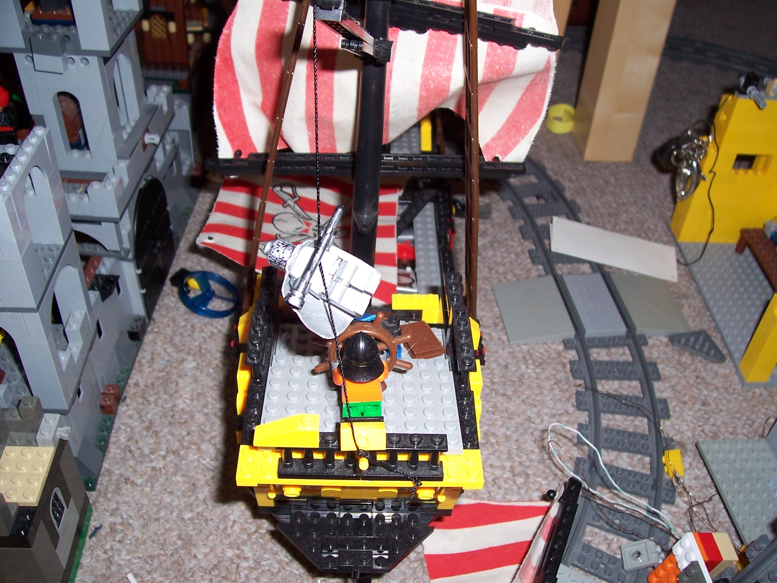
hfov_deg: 52.6
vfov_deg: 40.7
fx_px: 786
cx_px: 396
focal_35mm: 35
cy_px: 289
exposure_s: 1/60
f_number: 2.7
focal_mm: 5.6
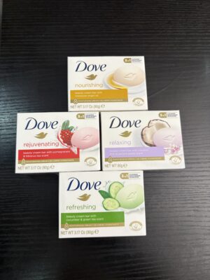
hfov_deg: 53.1
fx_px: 210
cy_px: 140
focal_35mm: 26
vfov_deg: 67.3
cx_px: 105
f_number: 1.6
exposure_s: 1/60
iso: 160
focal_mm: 5.96
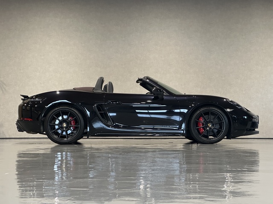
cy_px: 102
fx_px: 607
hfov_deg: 25.3
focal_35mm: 77
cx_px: 136
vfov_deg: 19.1
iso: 400
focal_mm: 9
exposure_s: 1/60
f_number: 2.8
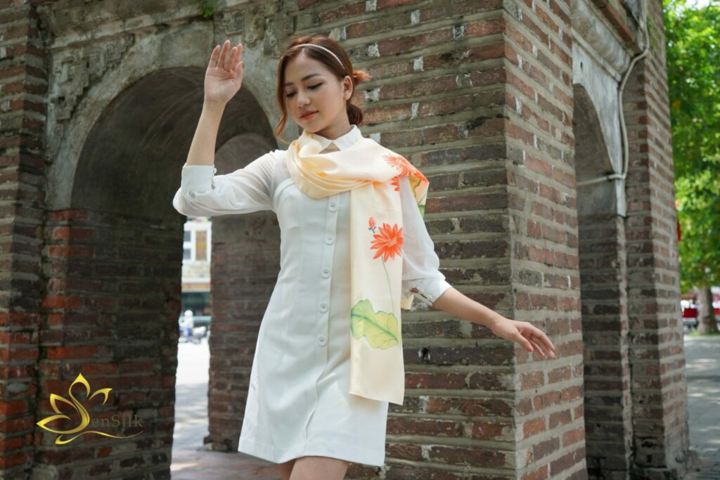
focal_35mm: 40
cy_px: 240
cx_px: 360
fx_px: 800
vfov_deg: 33.4
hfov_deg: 48.5
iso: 200
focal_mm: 40
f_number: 4
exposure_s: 1/400
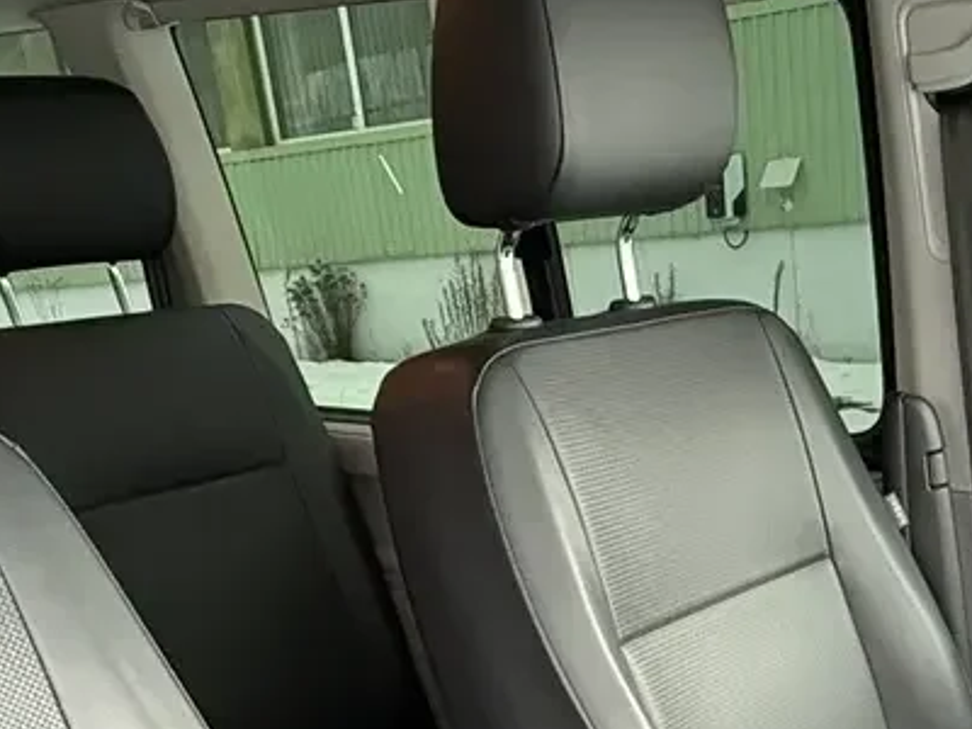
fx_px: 1572
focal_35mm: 56
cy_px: 1018
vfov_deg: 22.5
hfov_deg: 33.6
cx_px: 736
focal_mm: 2.22
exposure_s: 1/85
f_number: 2.2
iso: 320
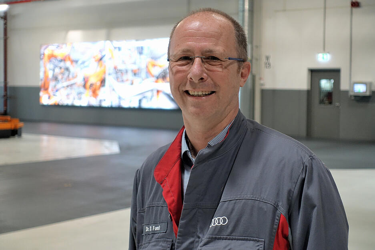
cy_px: 125
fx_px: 719
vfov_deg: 19.7
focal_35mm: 69
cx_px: 188
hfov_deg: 29.2
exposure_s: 1/50
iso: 800
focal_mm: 25.15
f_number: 2.8
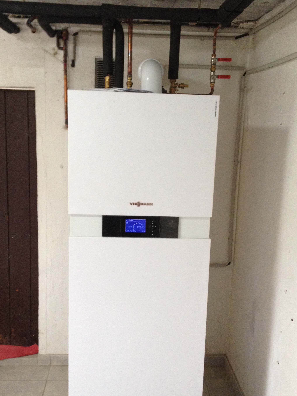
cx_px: 148
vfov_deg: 44.8
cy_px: 209
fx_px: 480
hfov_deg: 34.3
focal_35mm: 42
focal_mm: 4.28
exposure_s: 1/20
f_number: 2.4
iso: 250
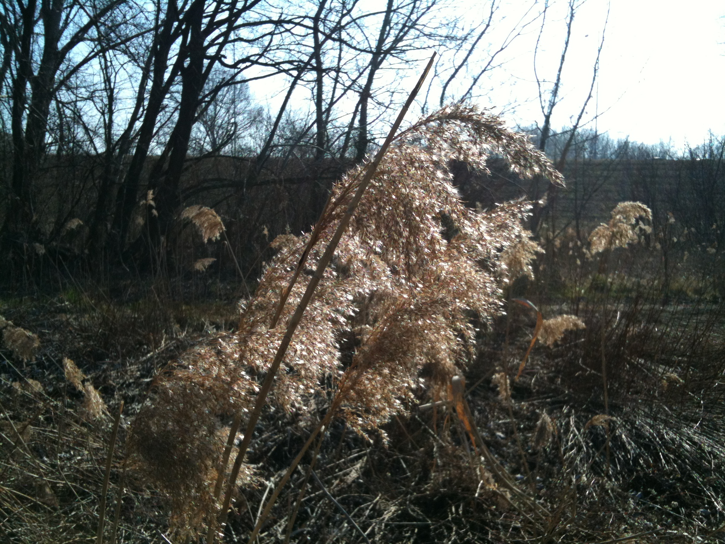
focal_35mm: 35
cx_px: 362
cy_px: 272
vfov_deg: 40.7
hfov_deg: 52.6
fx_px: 733
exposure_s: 1/968
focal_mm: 3.85
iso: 64
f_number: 2.8
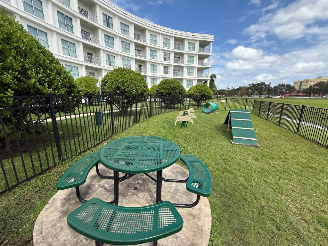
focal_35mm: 14
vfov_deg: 85.7
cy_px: 123
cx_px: 164
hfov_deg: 102.1
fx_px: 133
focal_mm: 2.22
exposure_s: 1/1312
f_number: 2.2
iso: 64
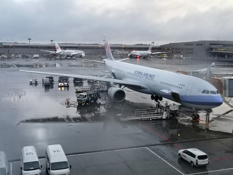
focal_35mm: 44
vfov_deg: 32.9
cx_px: 116
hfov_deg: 42.9
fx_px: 296
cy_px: 88
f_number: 1.8
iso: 200
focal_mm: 3.95
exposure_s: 1/33.3
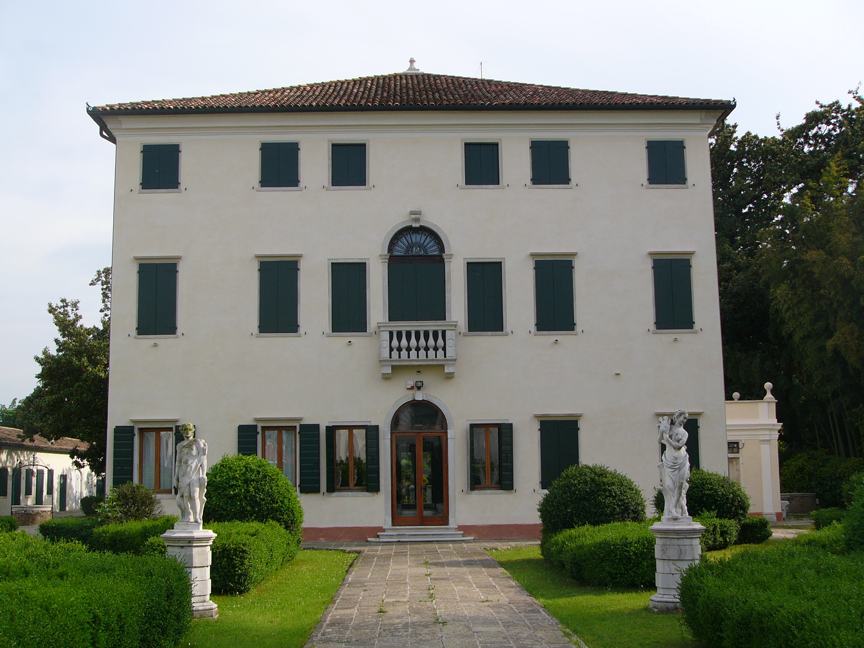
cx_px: 432
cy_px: 324
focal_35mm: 42
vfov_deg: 34.3
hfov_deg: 44.8
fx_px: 1048
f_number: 3.7
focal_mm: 7
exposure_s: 1/500
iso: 50
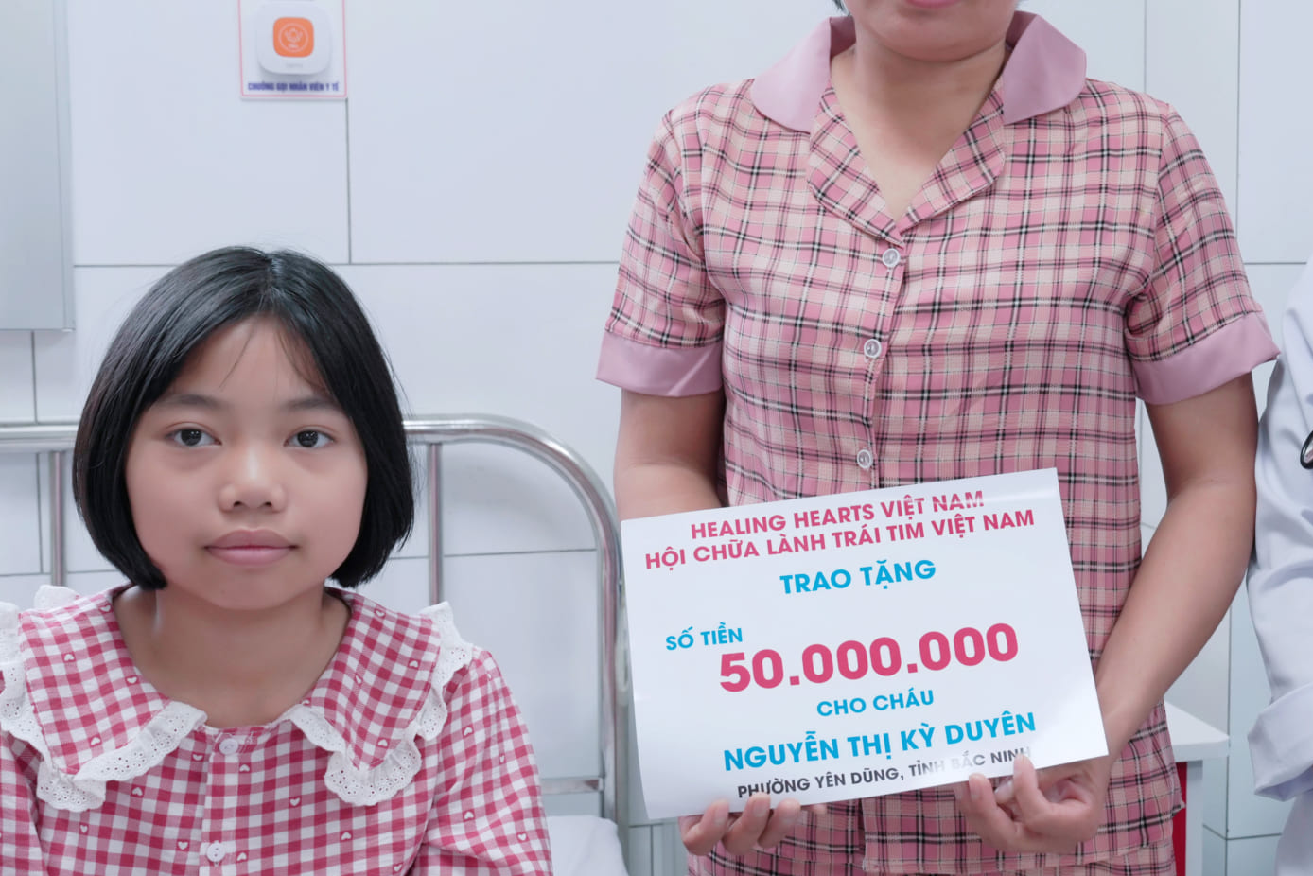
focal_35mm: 59
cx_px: 916
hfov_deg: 33.5
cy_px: 406
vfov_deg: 23.0
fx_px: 2152
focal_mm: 32
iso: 500
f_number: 5.6
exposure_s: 1/60
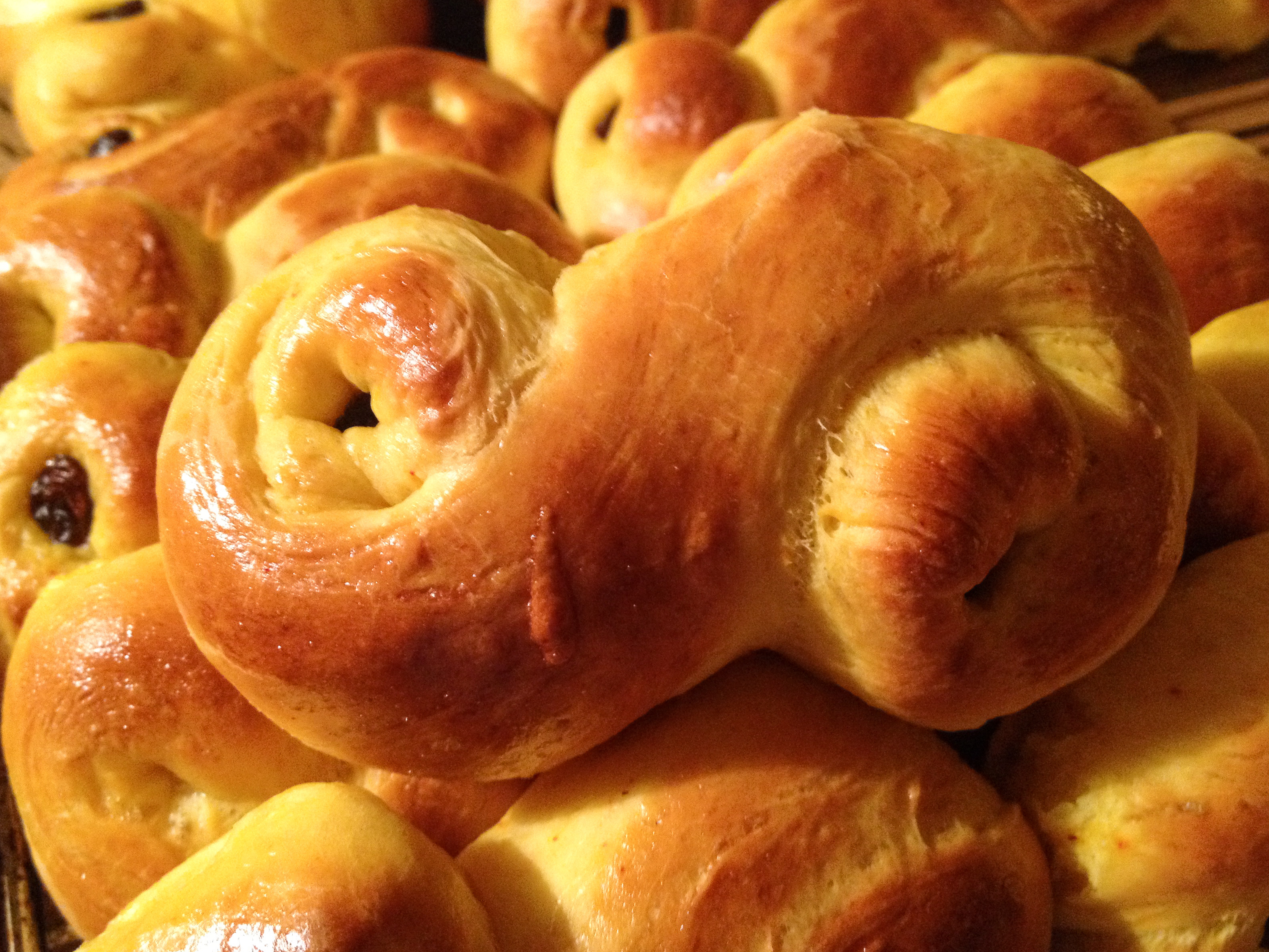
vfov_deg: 39.7
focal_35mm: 36
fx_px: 1320
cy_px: 482
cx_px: 643
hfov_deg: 51.4
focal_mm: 4.28
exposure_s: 1/20
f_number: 2.4
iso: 320
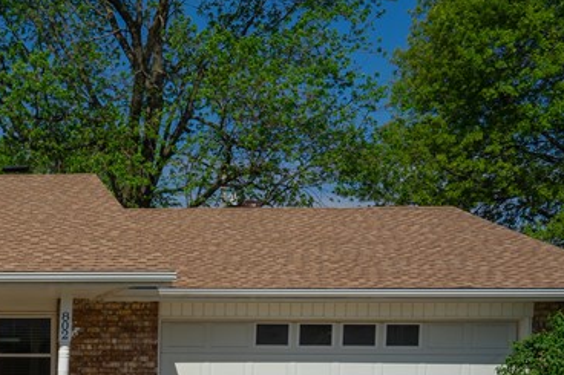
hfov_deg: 28.8
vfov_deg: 20.6
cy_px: 441
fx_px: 971
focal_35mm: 62
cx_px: -84
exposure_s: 1/200
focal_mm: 21
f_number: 11
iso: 100
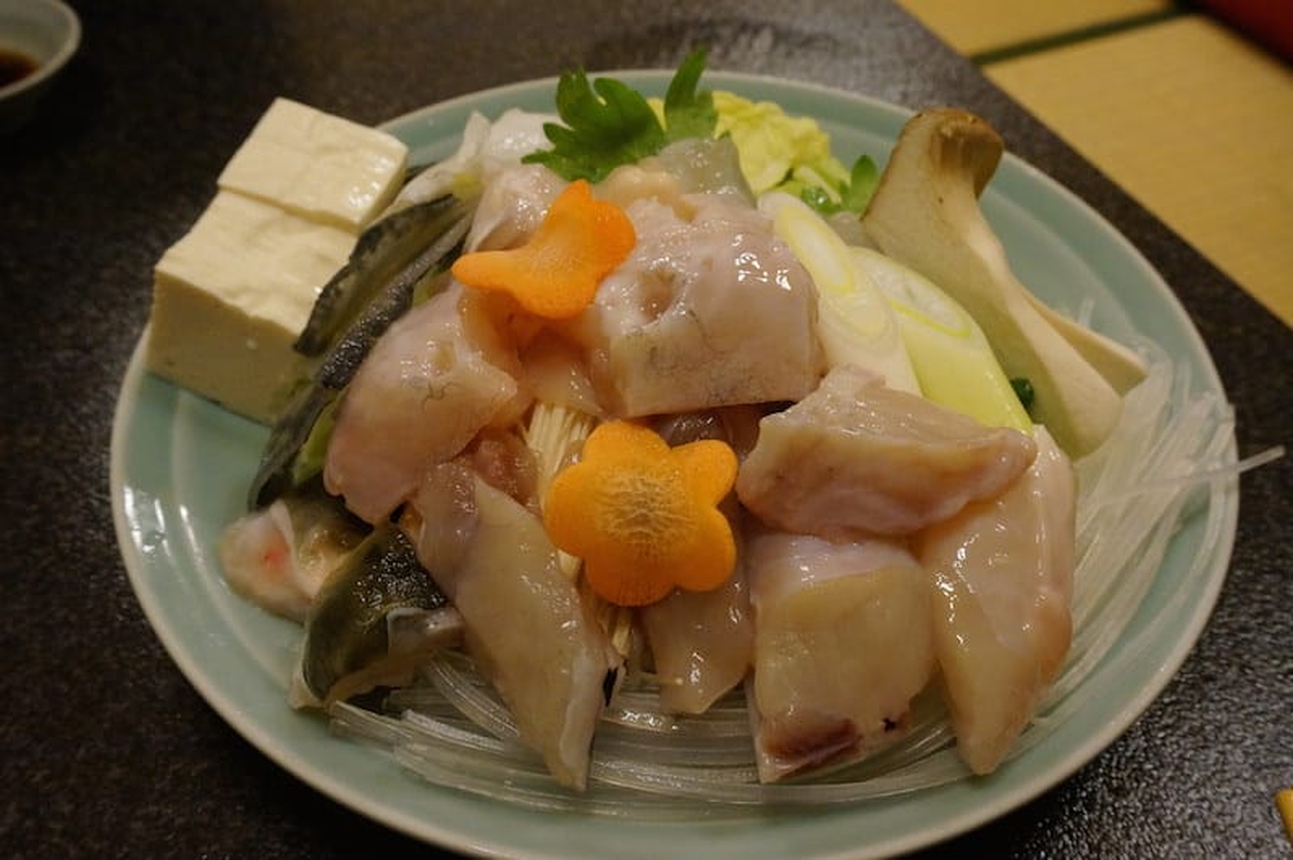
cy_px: 430
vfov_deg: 39.9
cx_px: 646
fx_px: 1184
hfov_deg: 57.3
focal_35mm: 33
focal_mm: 22
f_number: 7.1
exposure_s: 1/60
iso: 3200
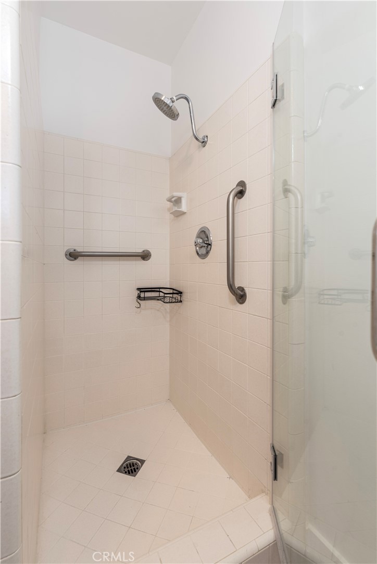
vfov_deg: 100.4
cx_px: 188
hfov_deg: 77.4
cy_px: 282
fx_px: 235
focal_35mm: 15
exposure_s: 1/13
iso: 200
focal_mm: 15
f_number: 8
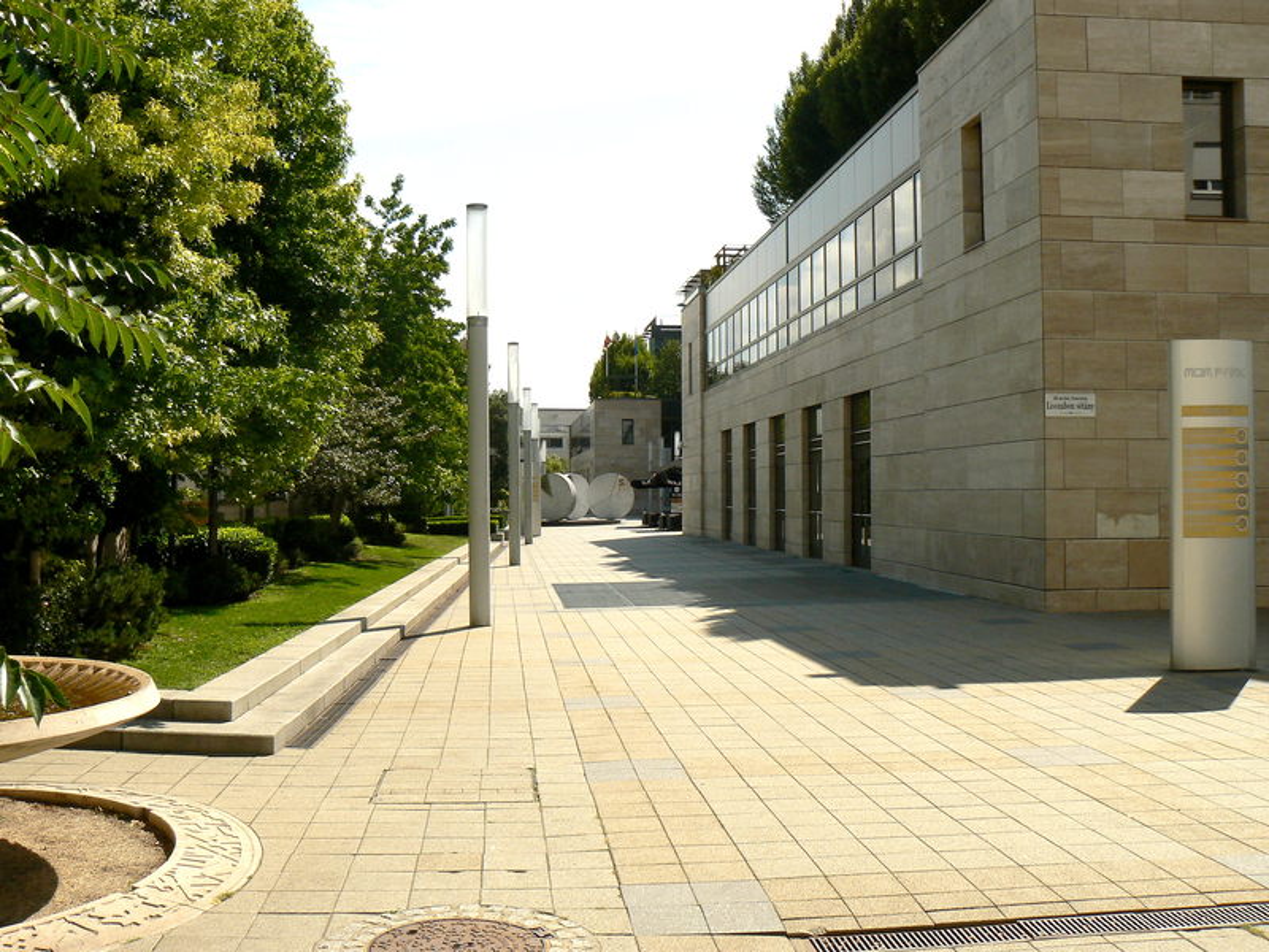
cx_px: 634
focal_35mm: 36
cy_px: 476
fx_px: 1320
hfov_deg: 51.4
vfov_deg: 39.7
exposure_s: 1/400
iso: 80
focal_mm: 6
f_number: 8
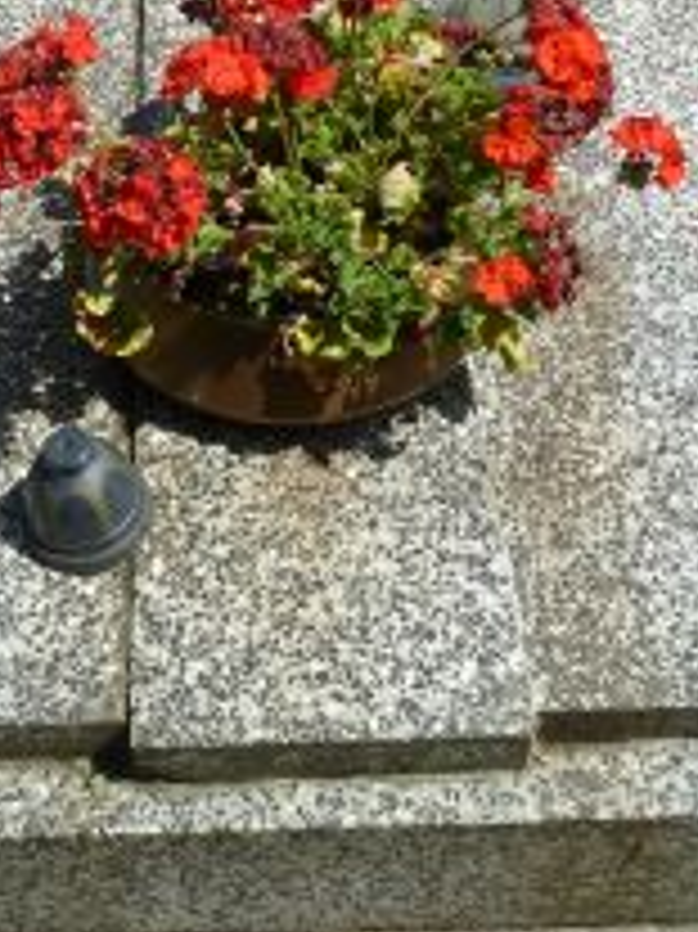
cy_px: 68
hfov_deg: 24.8
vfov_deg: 31.5
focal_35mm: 58
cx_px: 144
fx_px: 1561
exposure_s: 1/400
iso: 80
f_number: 4.5
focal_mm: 4.1
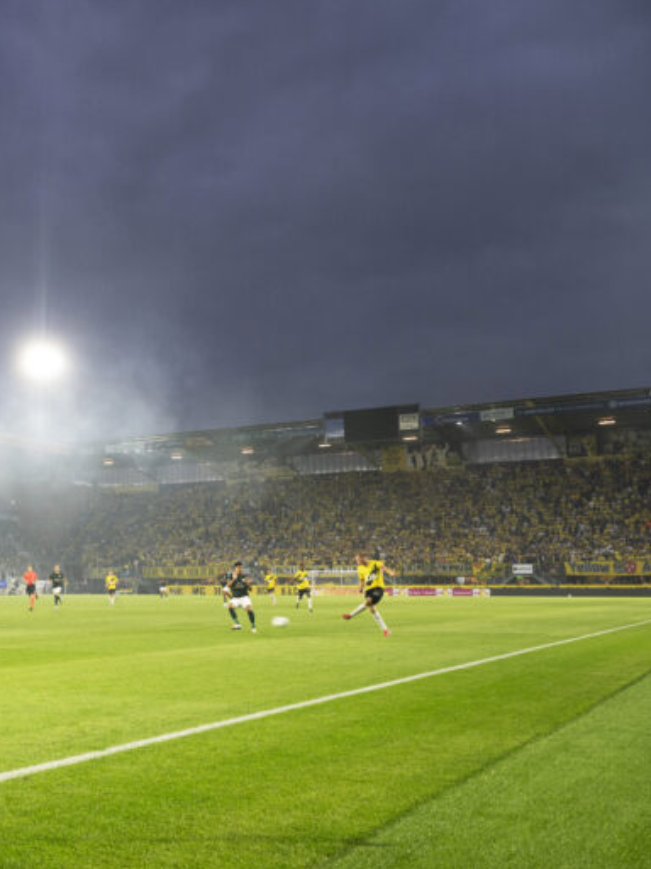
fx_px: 1028
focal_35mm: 41
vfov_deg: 45.8
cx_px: 3
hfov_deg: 32.4
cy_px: 436
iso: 640
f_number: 4.5
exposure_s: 1/125
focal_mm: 28
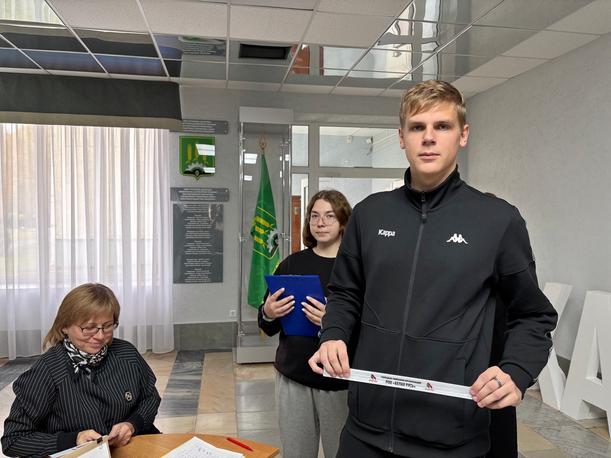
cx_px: 306
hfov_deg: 67.3
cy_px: 229
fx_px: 459
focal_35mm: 26
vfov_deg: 53.1
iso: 80
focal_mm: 5.96
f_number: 1.6
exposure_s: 1/50
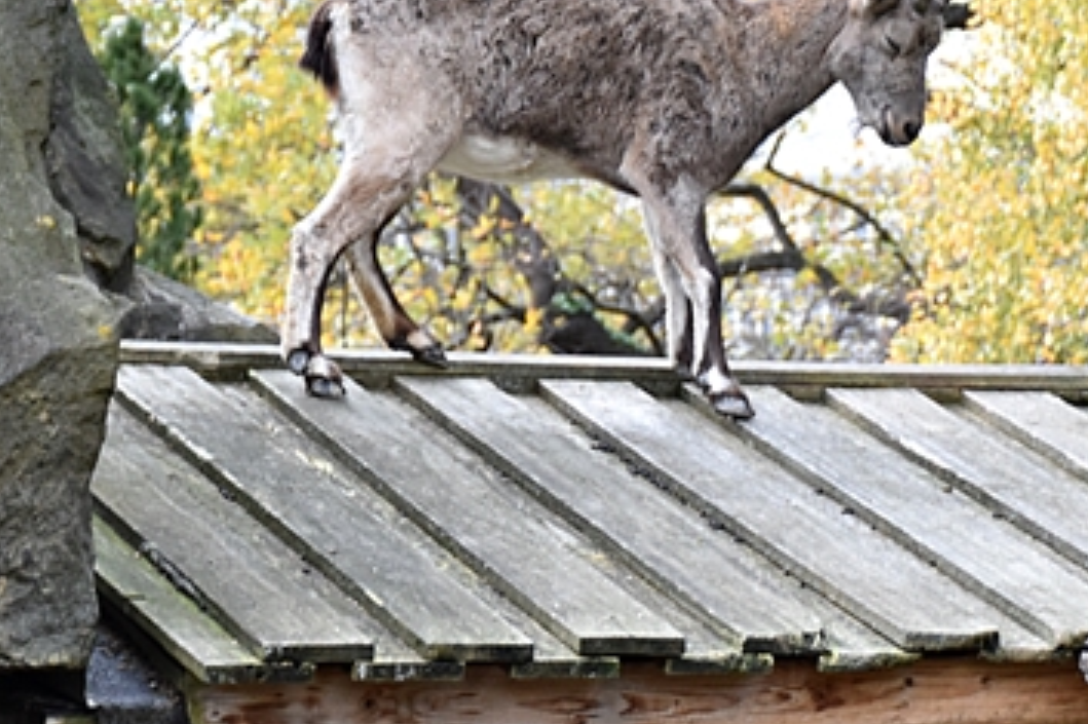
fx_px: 8156
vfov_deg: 5.1
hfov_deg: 7.6
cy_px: 670
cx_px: 974
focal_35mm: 270
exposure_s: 1/125
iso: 800
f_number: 5
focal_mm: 62
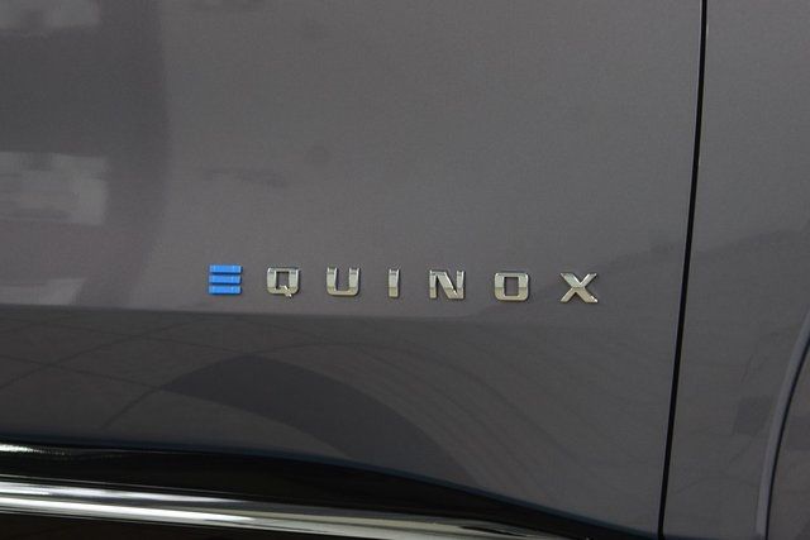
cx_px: 405
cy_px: 270
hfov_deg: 27.0
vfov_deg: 18.2
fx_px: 1688
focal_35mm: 75
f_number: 5
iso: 1600
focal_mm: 50
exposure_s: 1/60
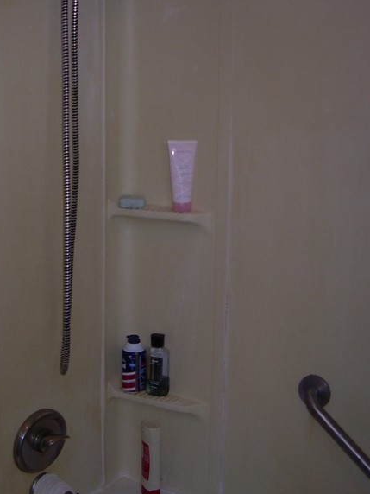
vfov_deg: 37.4
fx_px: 727
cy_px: 206
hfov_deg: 28.5
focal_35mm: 51
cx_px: 142
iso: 50
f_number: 2.8
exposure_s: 1/60
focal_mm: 6.3
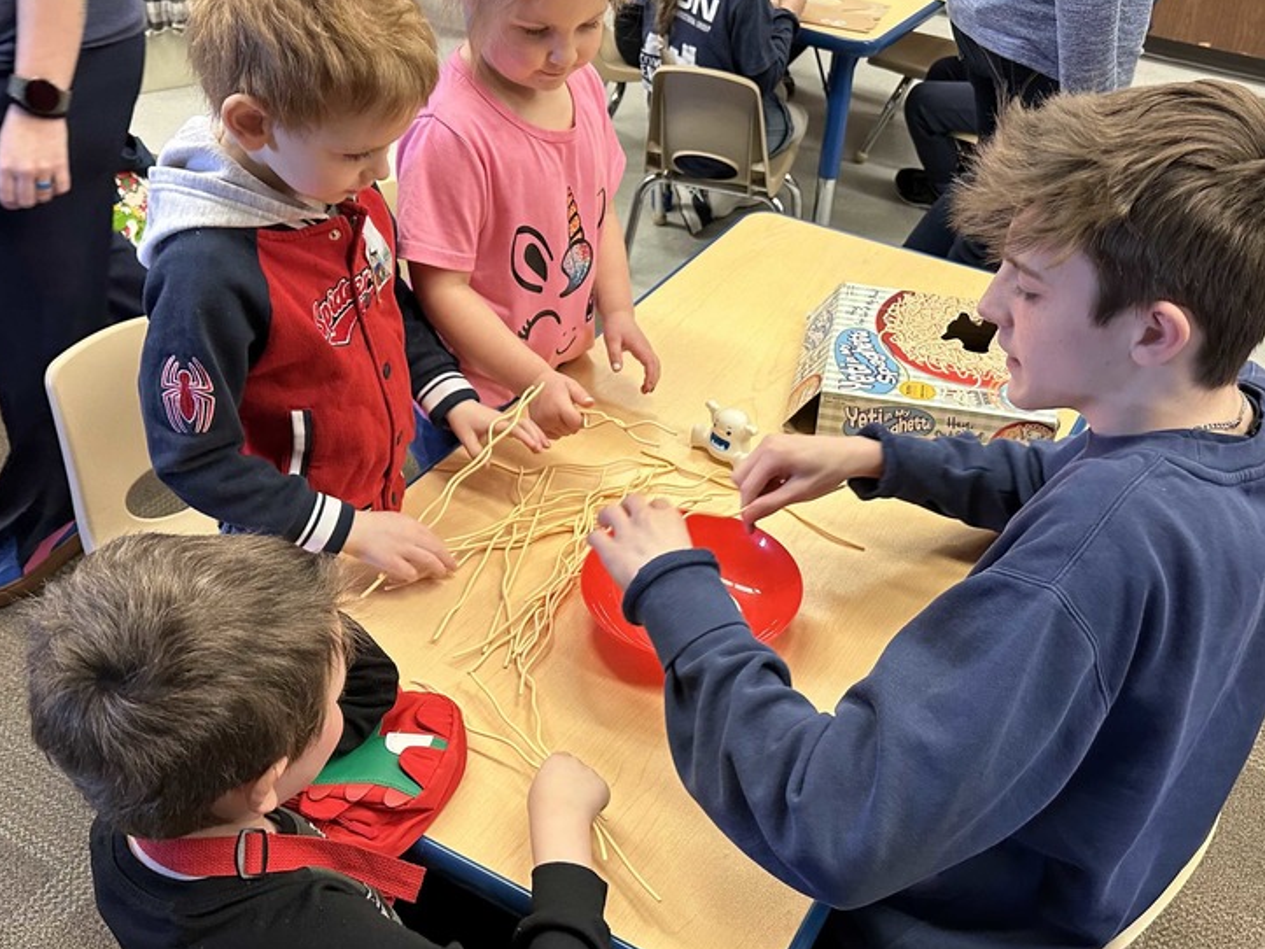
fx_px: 1242
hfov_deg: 53.8
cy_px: 480
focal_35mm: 34
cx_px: 707
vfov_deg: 41.8
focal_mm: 6.86
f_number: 1.78
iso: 250
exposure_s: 1/60
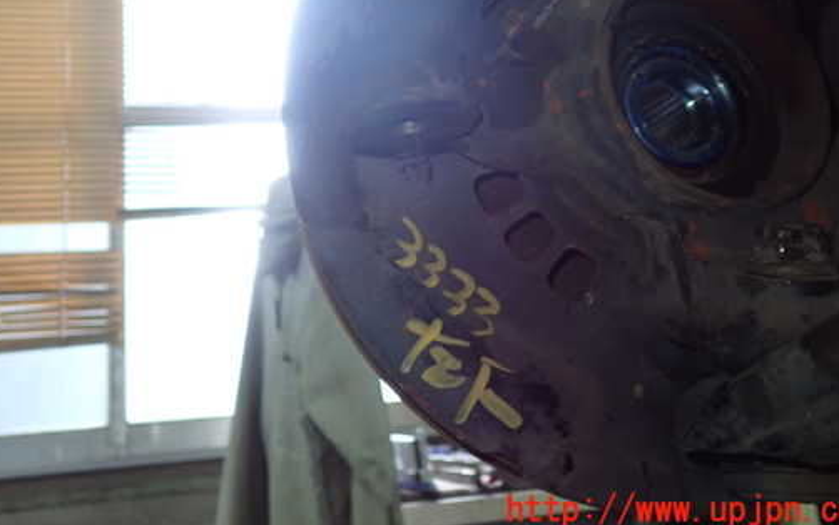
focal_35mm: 38
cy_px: 155
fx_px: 869
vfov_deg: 33.2
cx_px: 383
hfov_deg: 51.5
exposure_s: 1/30
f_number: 2.3
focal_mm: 5.4
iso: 250
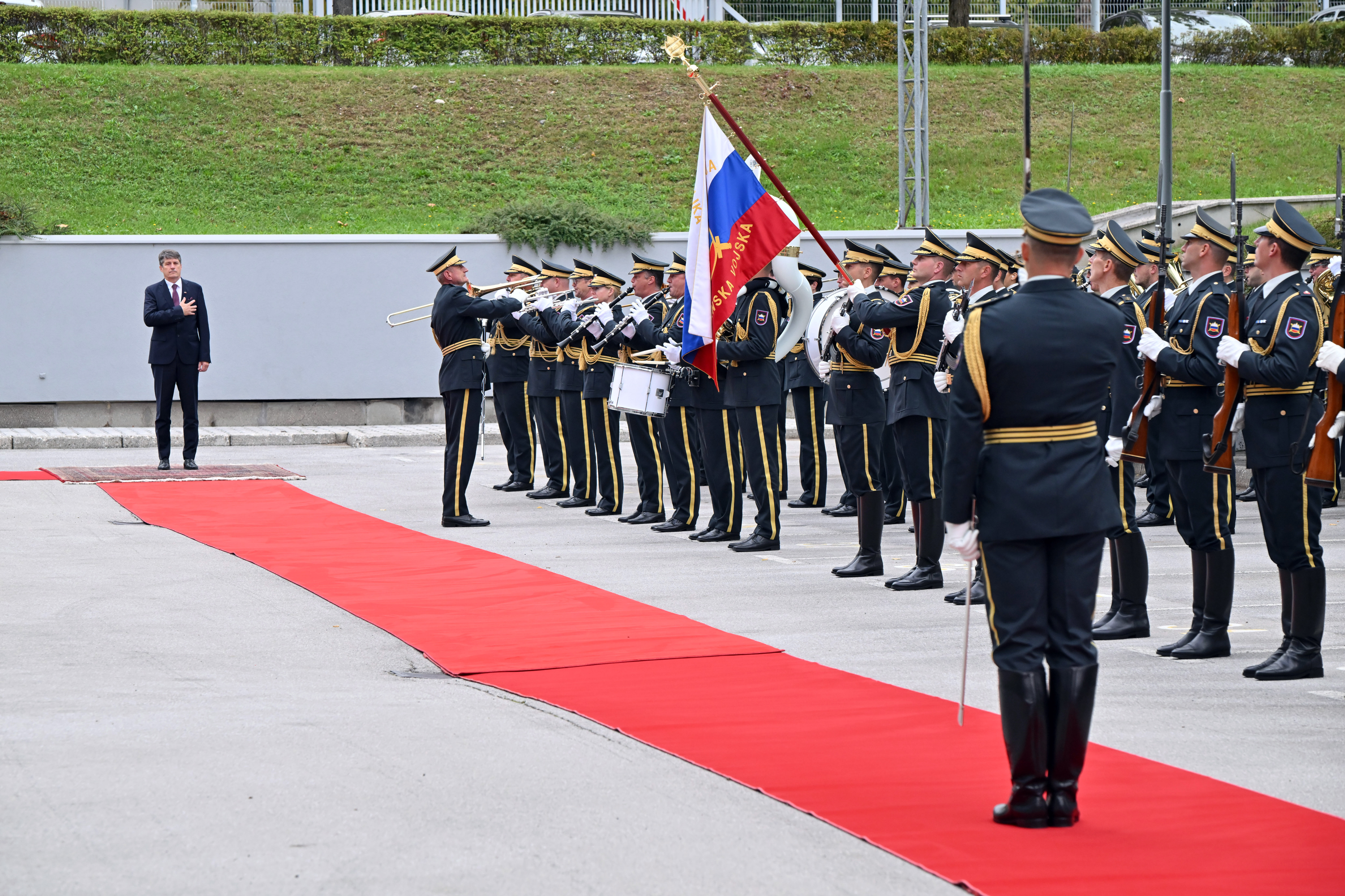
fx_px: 4857
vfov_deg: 10.5
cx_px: 672
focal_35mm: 130
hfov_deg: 15.8
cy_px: 448
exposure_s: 1/250
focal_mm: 130
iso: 1250
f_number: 7.1
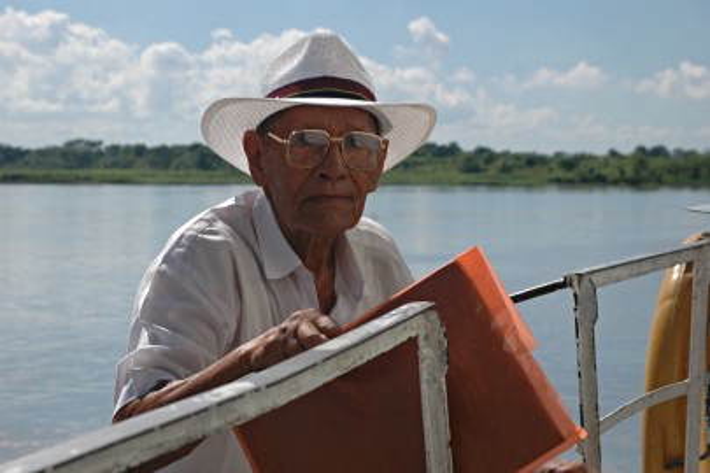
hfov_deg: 19.5
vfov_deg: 13.0
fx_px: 2071
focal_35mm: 105
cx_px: 355
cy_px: 236
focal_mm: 70
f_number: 9
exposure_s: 1/160
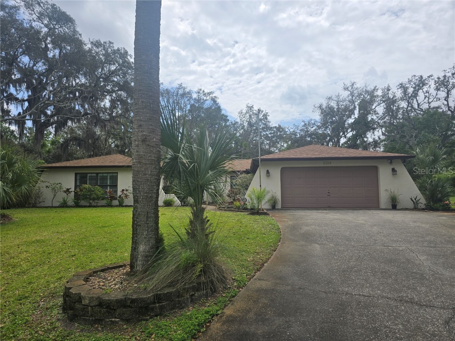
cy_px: 170
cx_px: 228
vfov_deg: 58.9
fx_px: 302
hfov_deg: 73.9
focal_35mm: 23
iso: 12
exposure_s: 1/1126
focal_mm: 6.3
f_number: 1.7
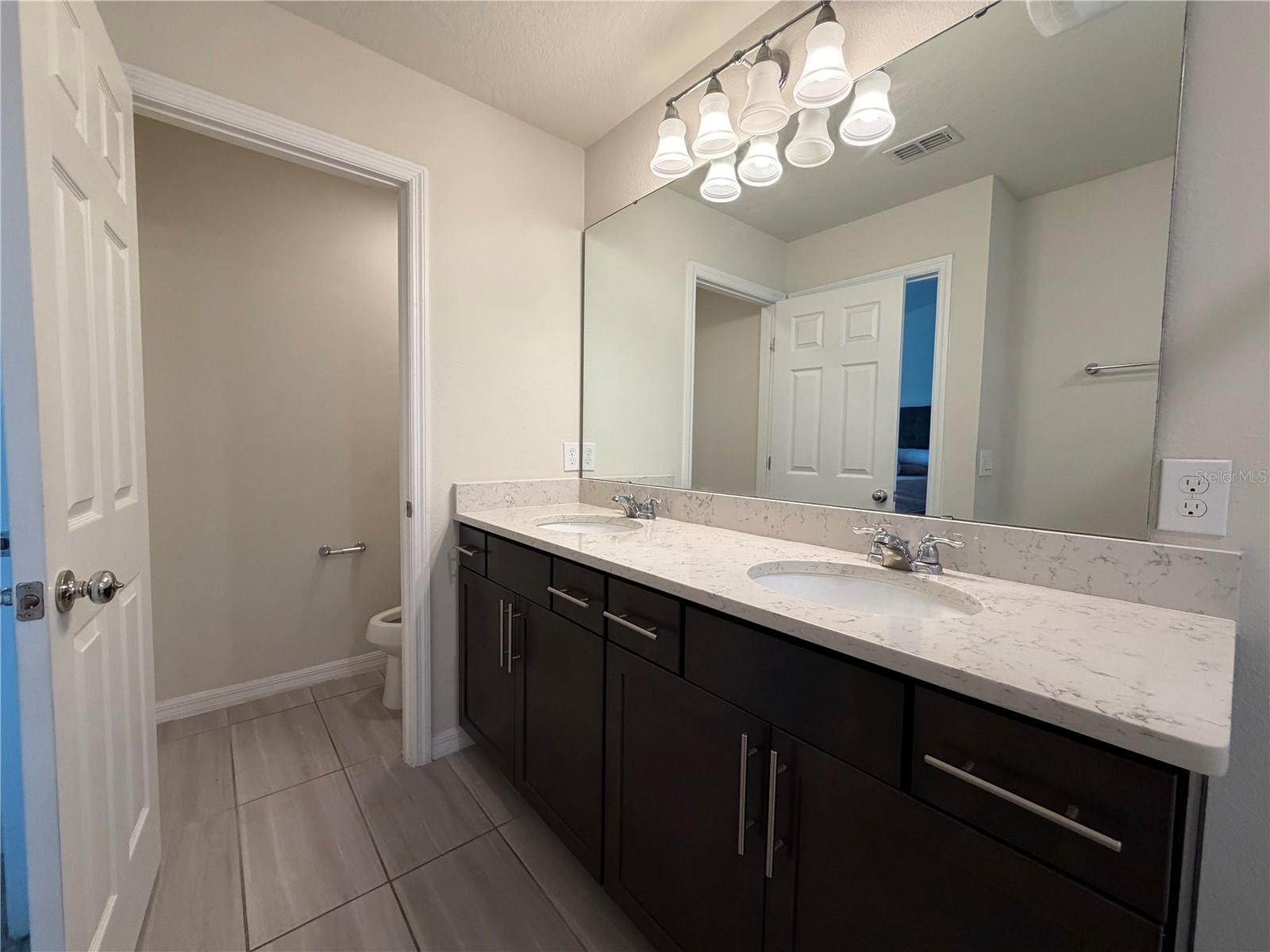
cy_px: 476
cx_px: 635
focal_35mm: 14
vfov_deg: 85.7
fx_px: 514
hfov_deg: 102.1
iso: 320
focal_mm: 2.22
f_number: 2.2
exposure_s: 1/120
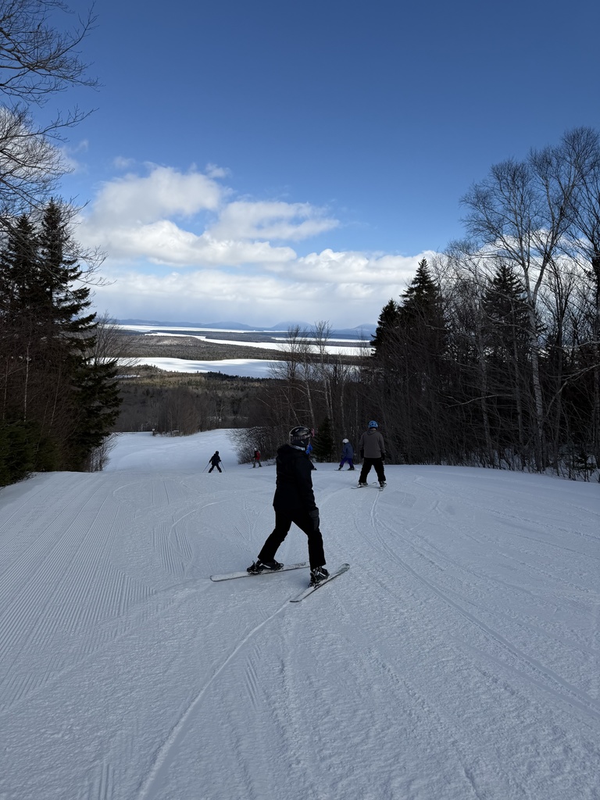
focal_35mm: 24
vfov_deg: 71.6
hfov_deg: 56.8
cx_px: 300
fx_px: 555
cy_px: 400
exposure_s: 1/6711
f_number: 1.78
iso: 80
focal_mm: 6.76
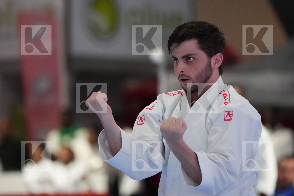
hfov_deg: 7.6
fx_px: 2205
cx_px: 147
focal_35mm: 270
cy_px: 98
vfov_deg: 5.1
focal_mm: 180
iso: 8000
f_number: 2.8
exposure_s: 1/500
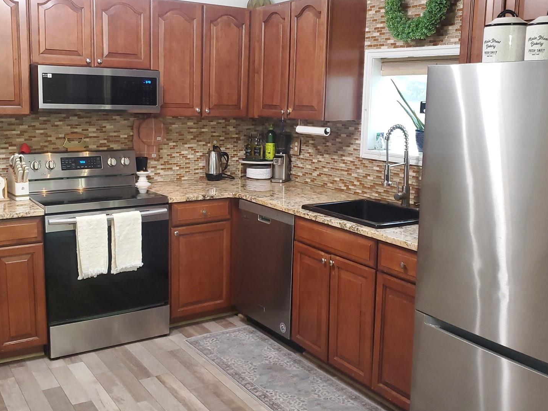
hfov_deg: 49.9
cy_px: 187
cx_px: 229
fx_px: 586
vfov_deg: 38.6
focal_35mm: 37
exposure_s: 1/60
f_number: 1.5
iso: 250
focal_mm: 4.3
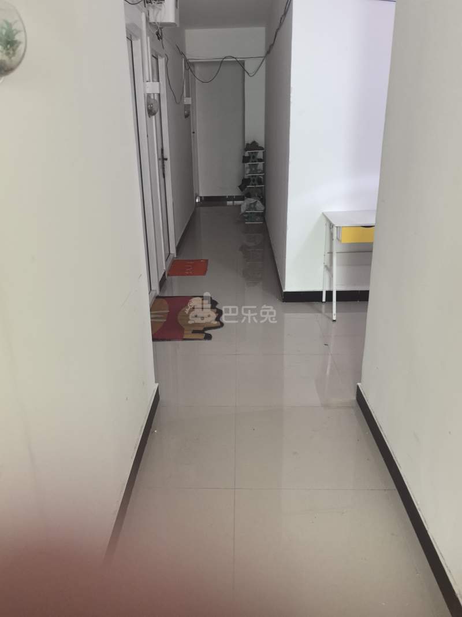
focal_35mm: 27
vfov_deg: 65.3
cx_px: 231
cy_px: 308
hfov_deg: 51.3
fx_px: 481
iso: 320
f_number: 1.4
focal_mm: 6.98
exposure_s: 1/50
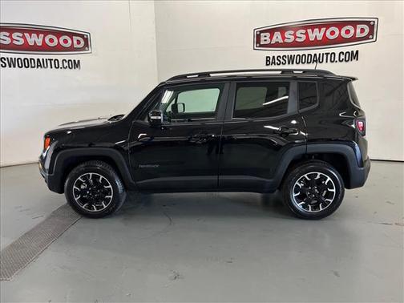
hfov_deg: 67.3
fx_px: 303
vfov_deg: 53.1
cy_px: 152
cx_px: 202
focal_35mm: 26
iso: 80
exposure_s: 1/120
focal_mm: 5.7
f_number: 1.5
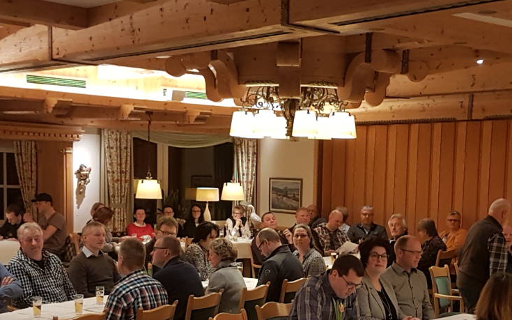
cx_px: 296
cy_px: 264
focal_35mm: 48
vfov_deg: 26.3
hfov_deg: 41.7
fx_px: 670
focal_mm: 4.2
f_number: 1.7
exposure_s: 1/50
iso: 200
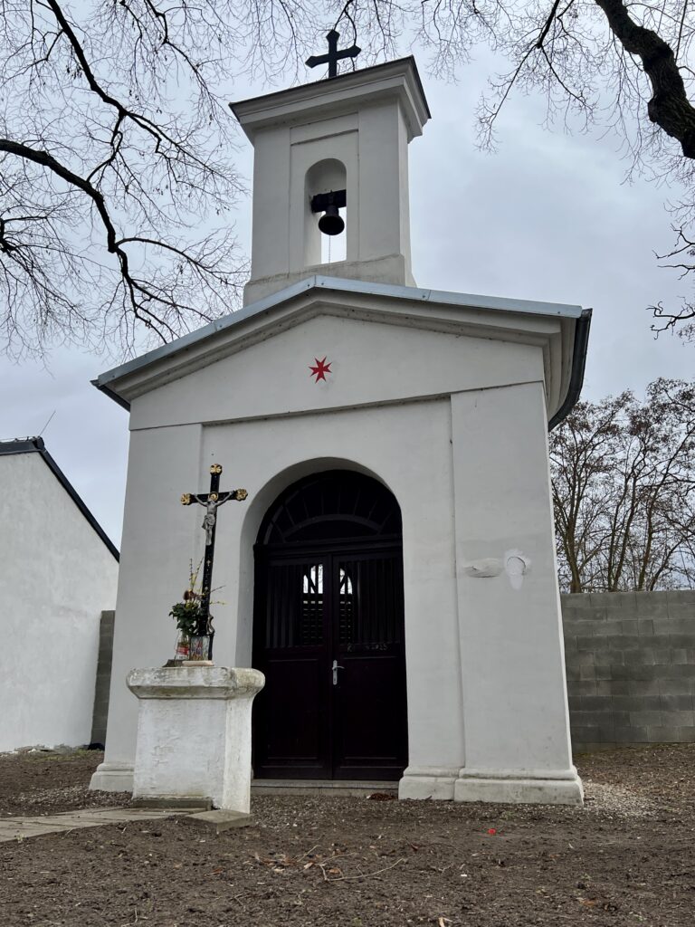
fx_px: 696
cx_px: 348
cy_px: 464
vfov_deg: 67.3
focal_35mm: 26
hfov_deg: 53.1
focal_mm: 5.7
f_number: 1.5
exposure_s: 1/5587
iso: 50
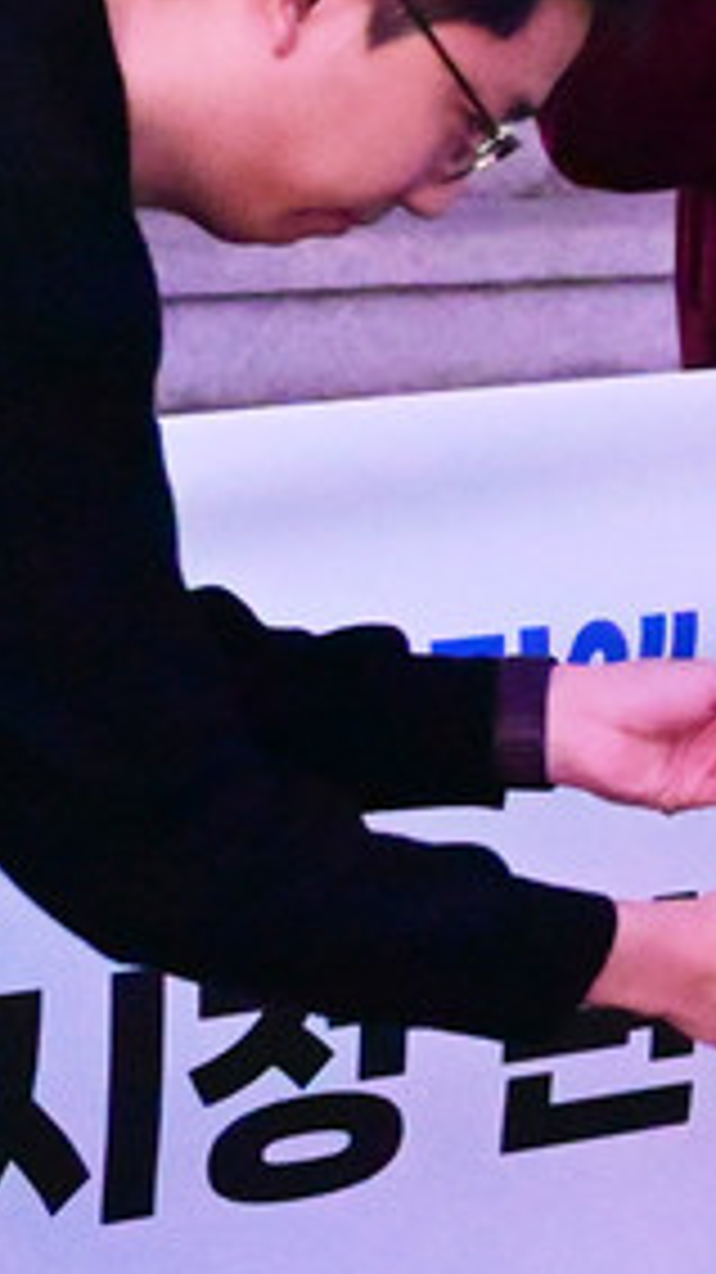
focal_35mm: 163
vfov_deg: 13.1
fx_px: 5519
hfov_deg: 7.1
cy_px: 396
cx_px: 1513
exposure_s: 1/200
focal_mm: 34.5
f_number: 4
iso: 25600
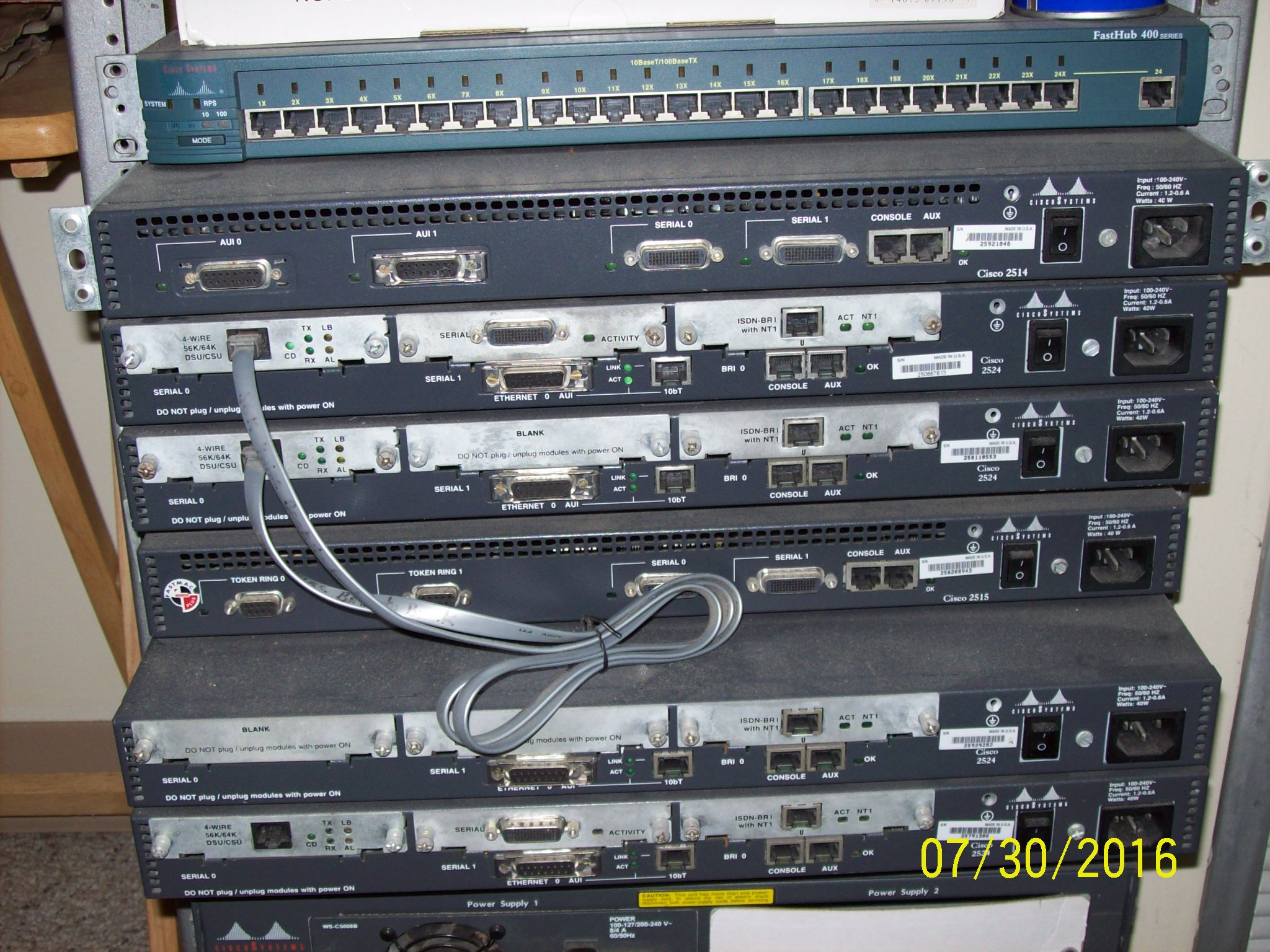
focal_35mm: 45
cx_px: 635
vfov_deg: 32.2
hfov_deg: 42.1
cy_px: 476
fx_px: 1651
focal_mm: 7.6
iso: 80
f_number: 3
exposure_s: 1/73.6
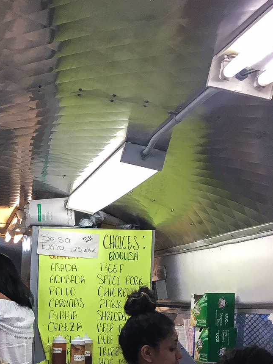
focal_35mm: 68
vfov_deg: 27.0
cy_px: 364
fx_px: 715
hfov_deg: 20.6
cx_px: -31
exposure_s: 1/30
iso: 32
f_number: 2.2
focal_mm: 4.15
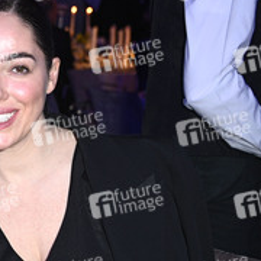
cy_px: 165
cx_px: -57
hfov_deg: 14.4
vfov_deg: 14.9
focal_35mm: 117
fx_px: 998
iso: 1250
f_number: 5.6
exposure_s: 1/125
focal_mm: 55
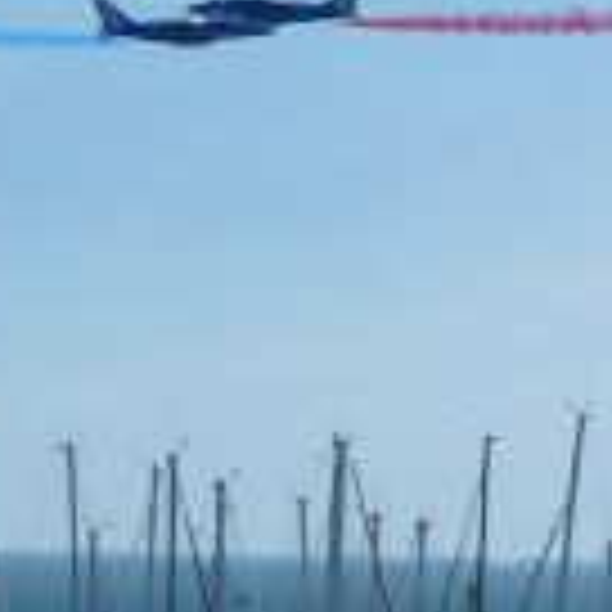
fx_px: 8081
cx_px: -90
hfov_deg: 4.3
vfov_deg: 4.3
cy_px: 484
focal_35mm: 404
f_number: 4
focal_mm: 22.2
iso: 100
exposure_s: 1/1600
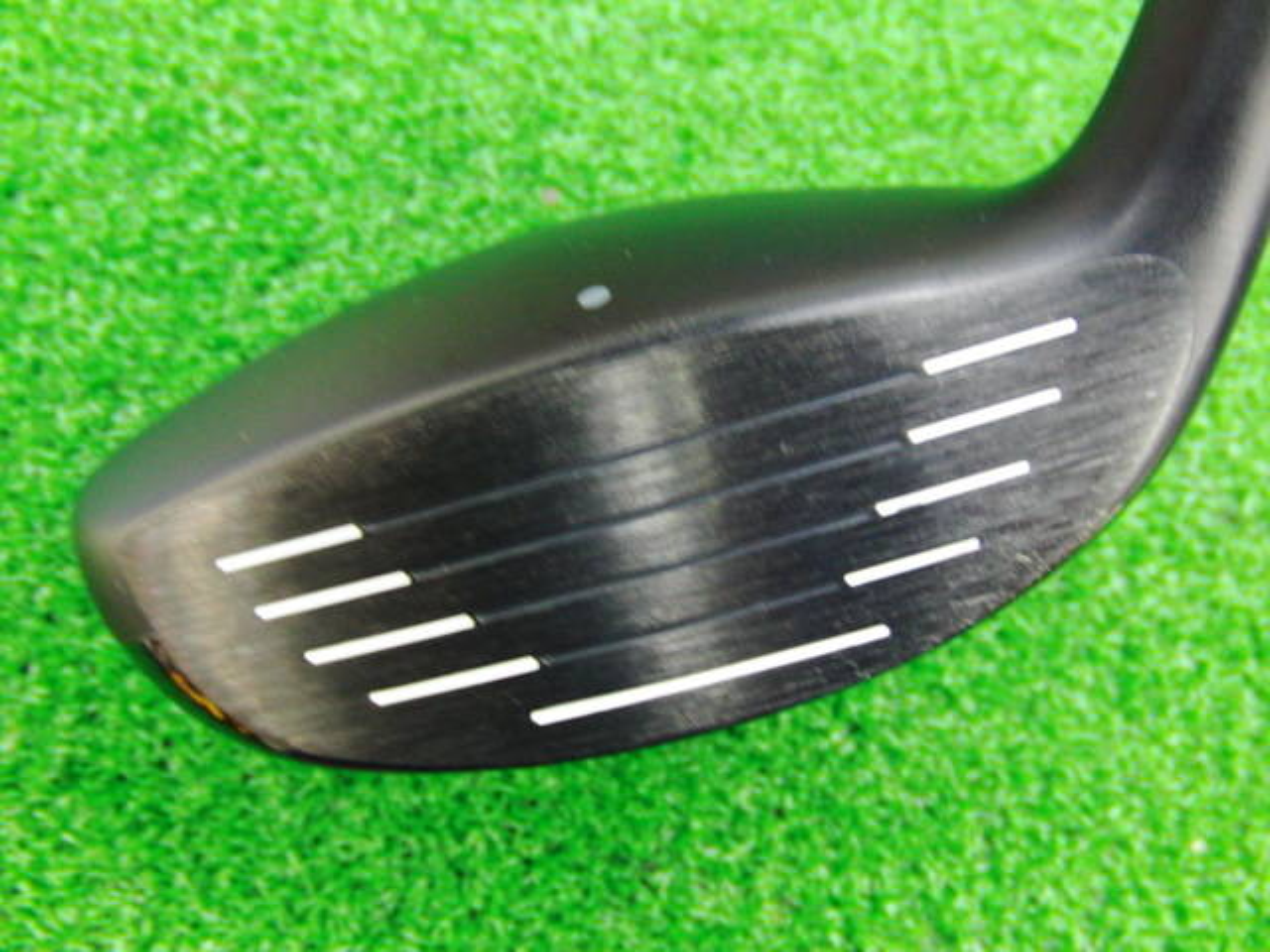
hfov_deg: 50.1
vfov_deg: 38.7
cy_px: 476
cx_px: 635
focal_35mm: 37
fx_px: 1357
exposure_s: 1/8
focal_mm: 6.42
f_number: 3.6
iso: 400
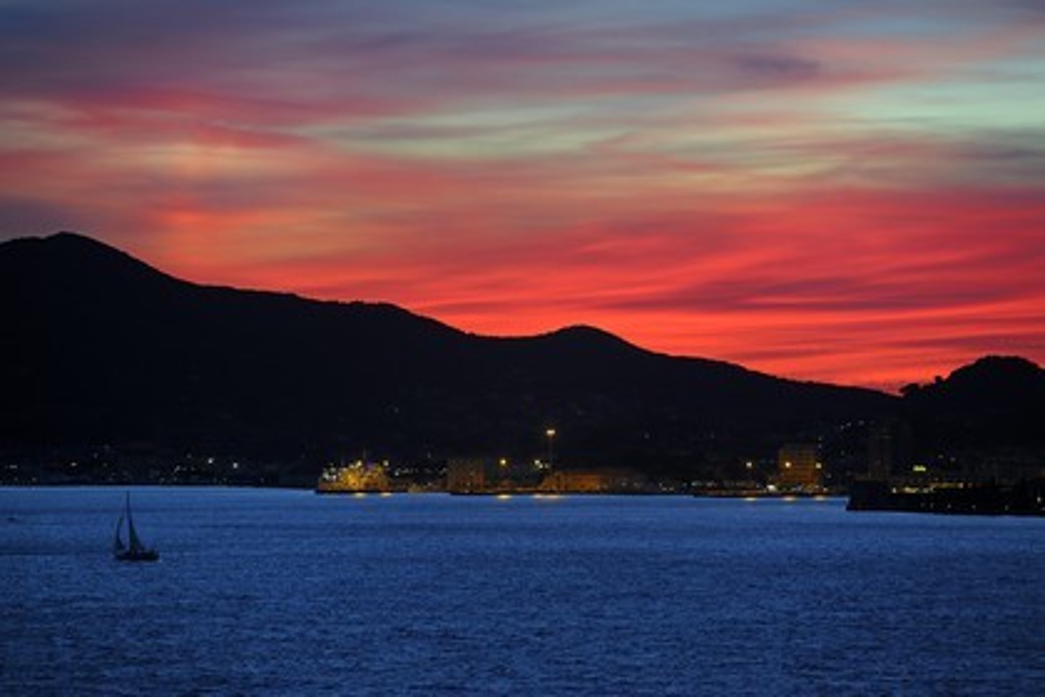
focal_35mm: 170
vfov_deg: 8.1
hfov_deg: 12.1
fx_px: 4934
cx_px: 522
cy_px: 348
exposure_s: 1/40
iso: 800
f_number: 3.5
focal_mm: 170
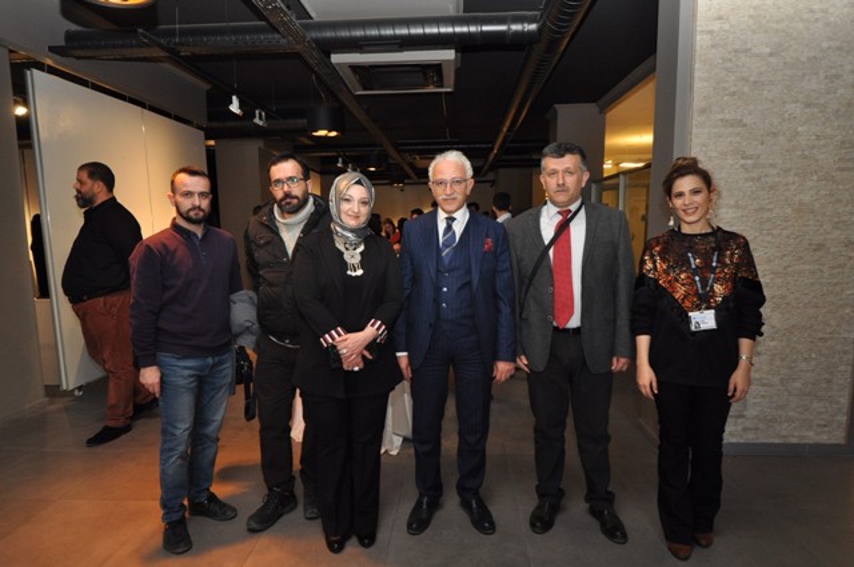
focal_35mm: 21
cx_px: 427
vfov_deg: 59.4
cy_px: 284
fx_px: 498
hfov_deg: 81.3
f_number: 4
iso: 800
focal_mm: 14
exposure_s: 1/60
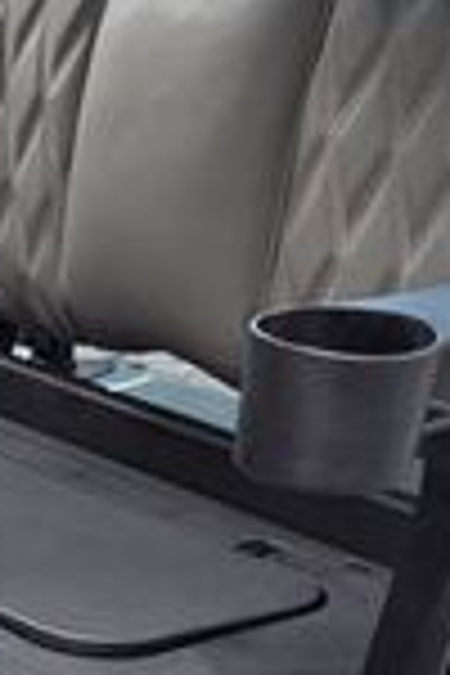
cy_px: 747
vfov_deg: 19.2
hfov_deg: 12.6
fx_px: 1912
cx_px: -284
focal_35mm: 102
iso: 250
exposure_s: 1/120
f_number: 1.7
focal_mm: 6.3
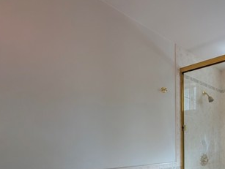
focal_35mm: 25
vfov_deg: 48.1
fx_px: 163
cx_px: 229
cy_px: 158
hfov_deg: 53.1
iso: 51
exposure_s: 1/244
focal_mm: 2.02
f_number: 1.7
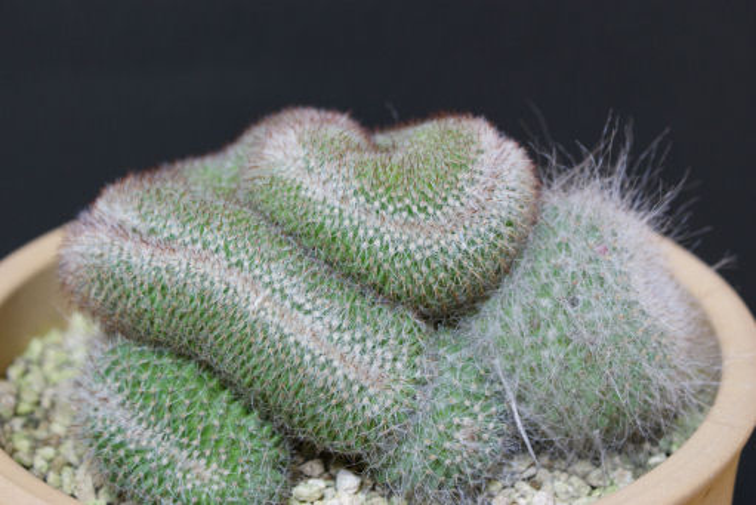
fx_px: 1733
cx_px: 378
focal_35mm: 82
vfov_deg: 16.6
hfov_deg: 24.6
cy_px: 252
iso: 400
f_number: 5.6
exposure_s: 1/5
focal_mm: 55
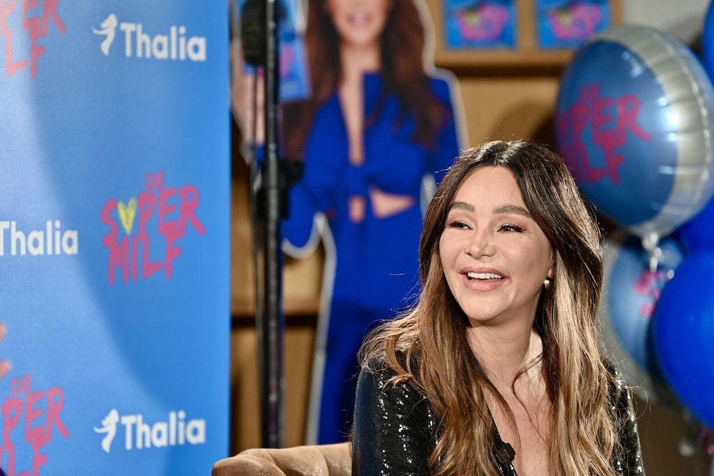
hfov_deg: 10.3
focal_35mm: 200
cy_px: 238
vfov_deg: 6.9
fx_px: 3967
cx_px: 357
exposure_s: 1/100
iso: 560
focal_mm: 200
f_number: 3.5
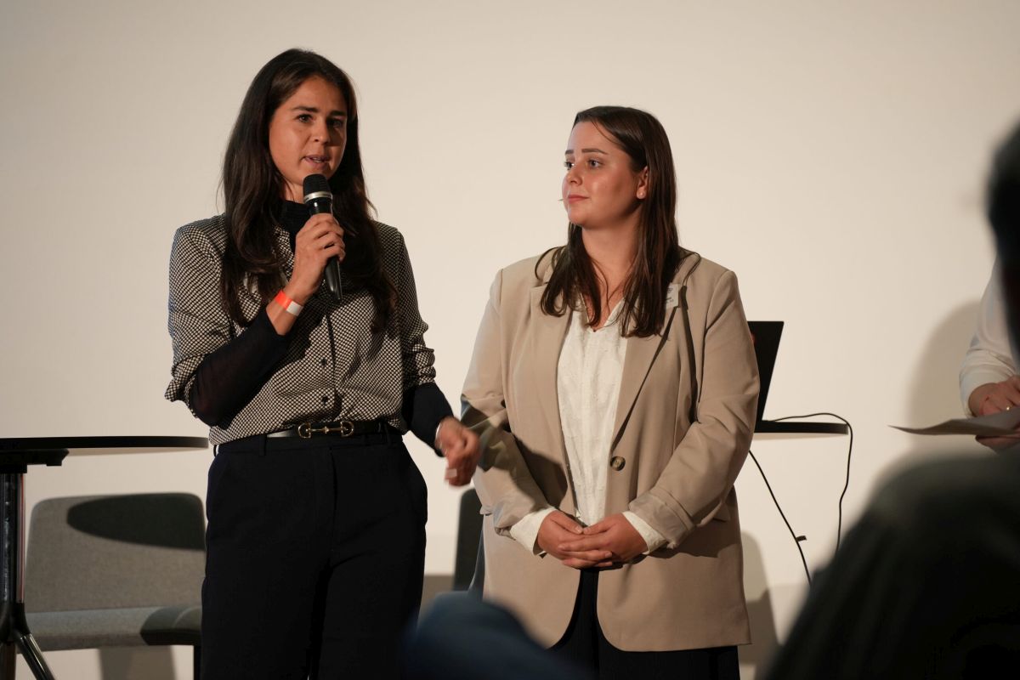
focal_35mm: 150
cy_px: 340
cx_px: 510
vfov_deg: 9.1
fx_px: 4250
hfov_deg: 13.7
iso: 1600
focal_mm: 150
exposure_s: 1/160
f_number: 2.8
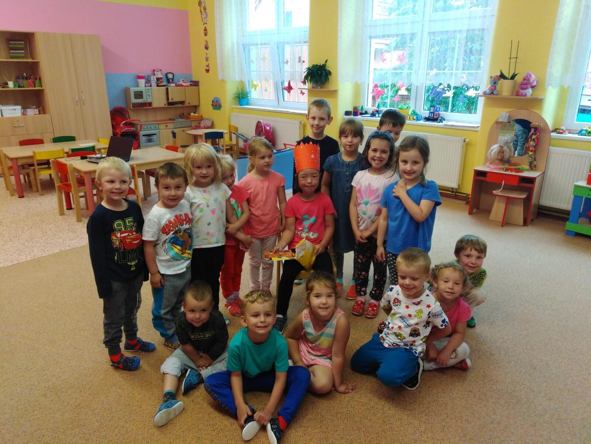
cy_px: 222
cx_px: 296
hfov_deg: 67.3
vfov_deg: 53.1
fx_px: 444
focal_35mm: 26
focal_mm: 3.46
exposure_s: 1/33.3
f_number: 2.2
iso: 236
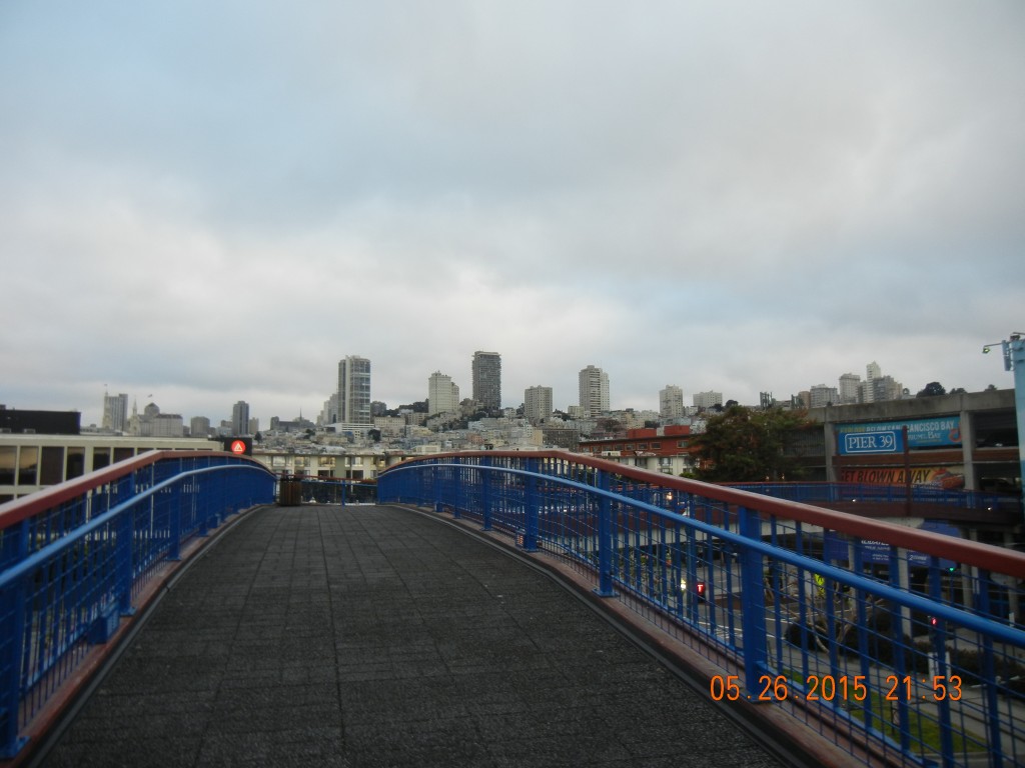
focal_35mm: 30
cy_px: 384
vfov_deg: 46.8
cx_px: 512
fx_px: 888
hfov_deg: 60.0
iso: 160
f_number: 3.5
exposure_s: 1/108
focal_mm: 5.4
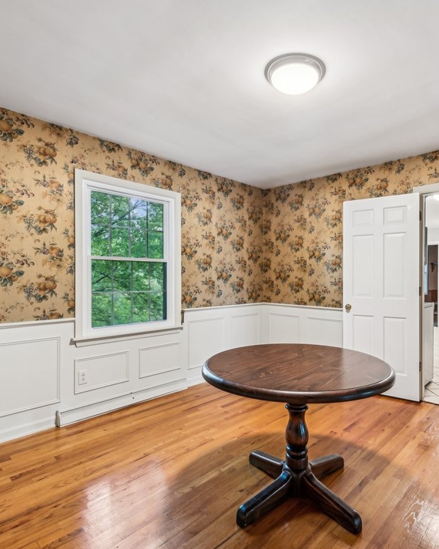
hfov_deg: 67.3
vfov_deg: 80.4
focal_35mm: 20
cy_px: 276
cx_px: 267
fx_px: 325
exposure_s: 1/1.67
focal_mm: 14
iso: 80
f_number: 11
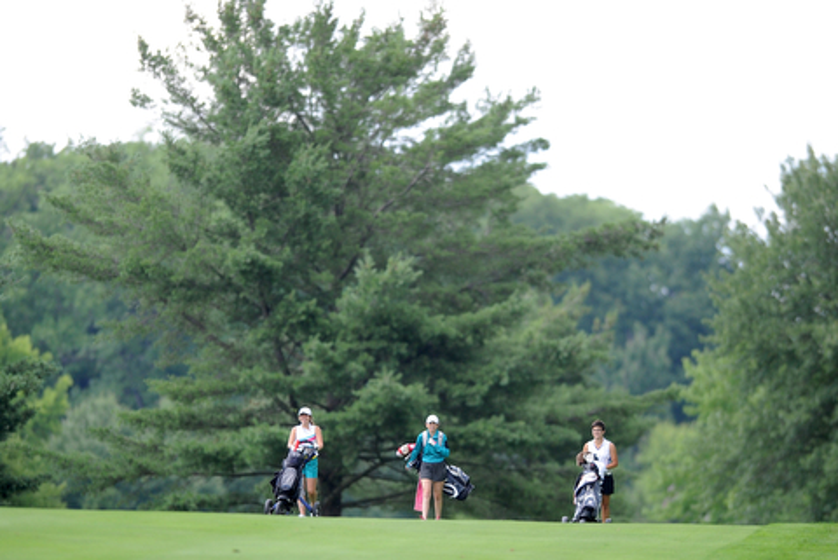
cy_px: 280
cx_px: 419
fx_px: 9319
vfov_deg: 3.4
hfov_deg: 5.1
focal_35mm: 400
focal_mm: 400
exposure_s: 1/2000
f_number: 2.8
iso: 1000
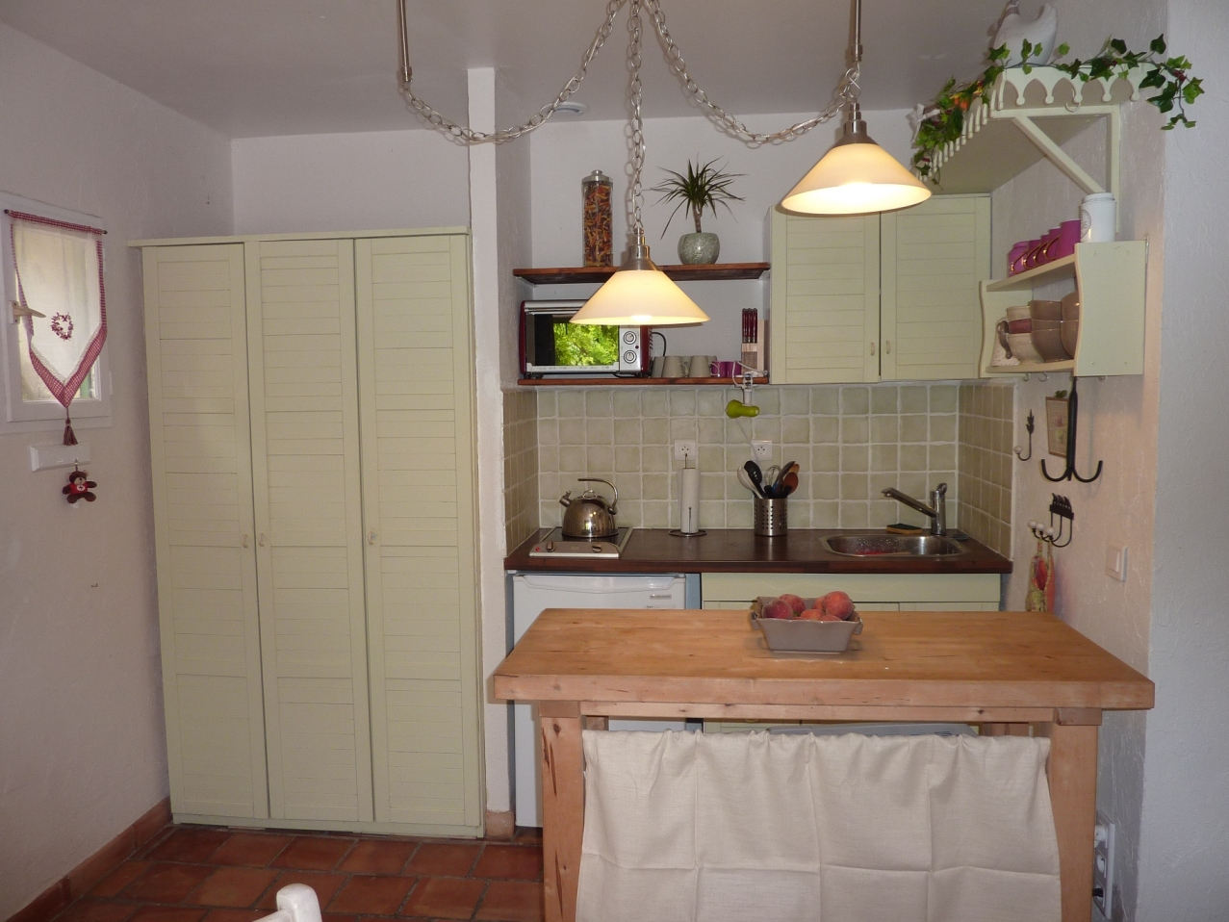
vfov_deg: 54.9
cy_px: 461
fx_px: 888
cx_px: 614
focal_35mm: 25
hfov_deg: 69.4
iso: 100
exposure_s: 1/30
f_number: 3.3
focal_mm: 4.1
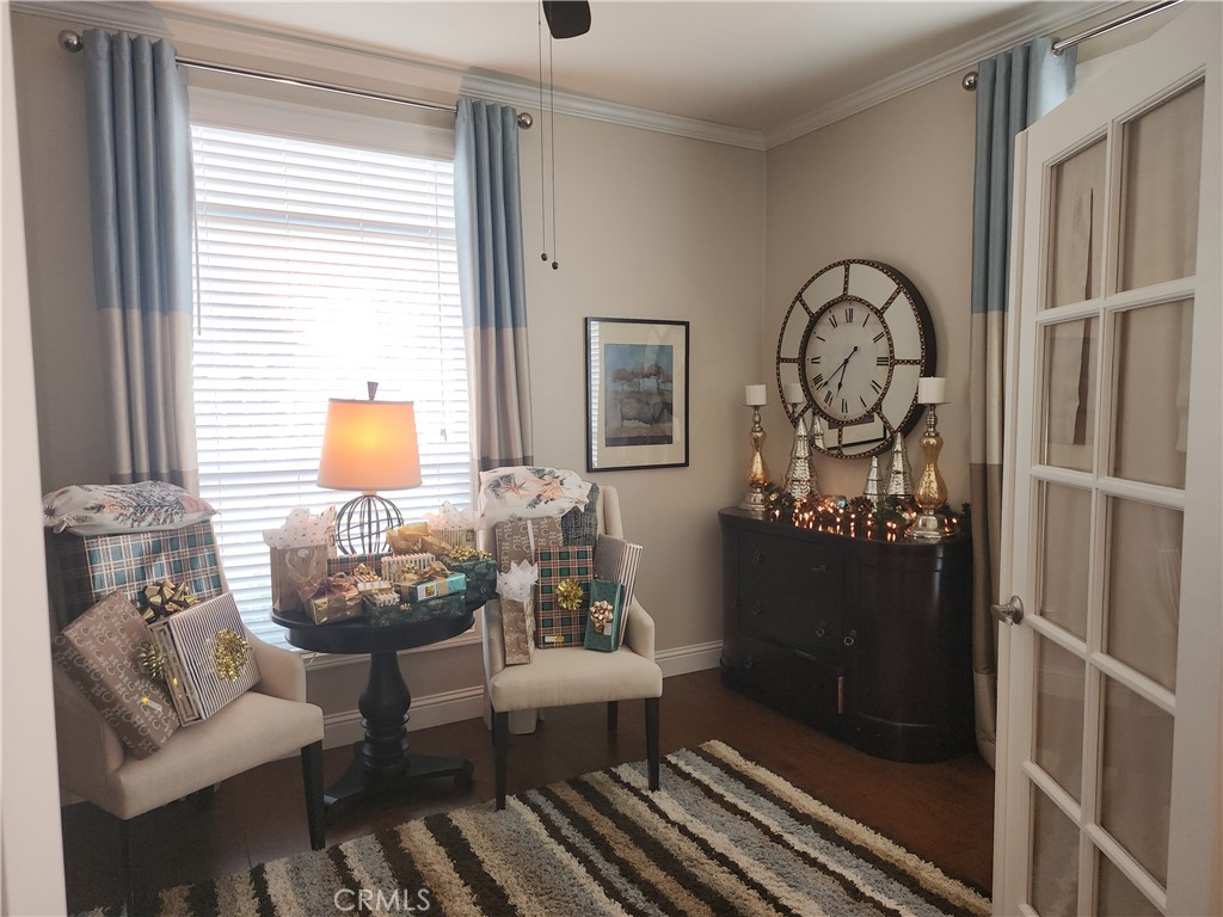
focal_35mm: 23
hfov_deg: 73.9
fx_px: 813
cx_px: 612
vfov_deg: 58.9
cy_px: 458
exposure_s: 1/60
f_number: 1.8
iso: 64
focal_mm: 6.4
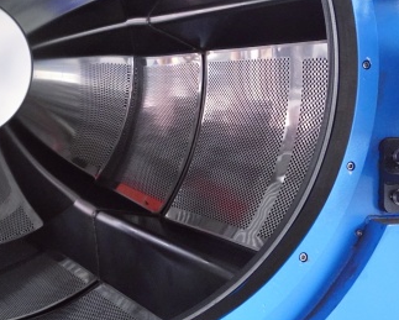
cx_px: 31
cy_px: 49
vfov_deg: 19.0
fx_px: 943
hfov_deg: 23.2
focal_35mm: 80
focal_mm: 22.9
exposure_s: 1/80
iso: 4000
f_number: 4.5
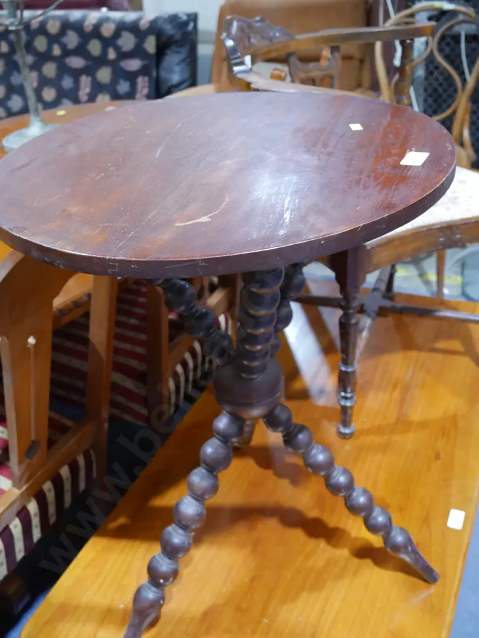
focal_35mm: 40
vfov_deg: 46.8
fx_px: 737
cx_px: 240
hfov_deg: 36.0
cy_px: 319
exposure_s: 1/60
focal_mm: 20
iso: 1600
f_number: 4.4
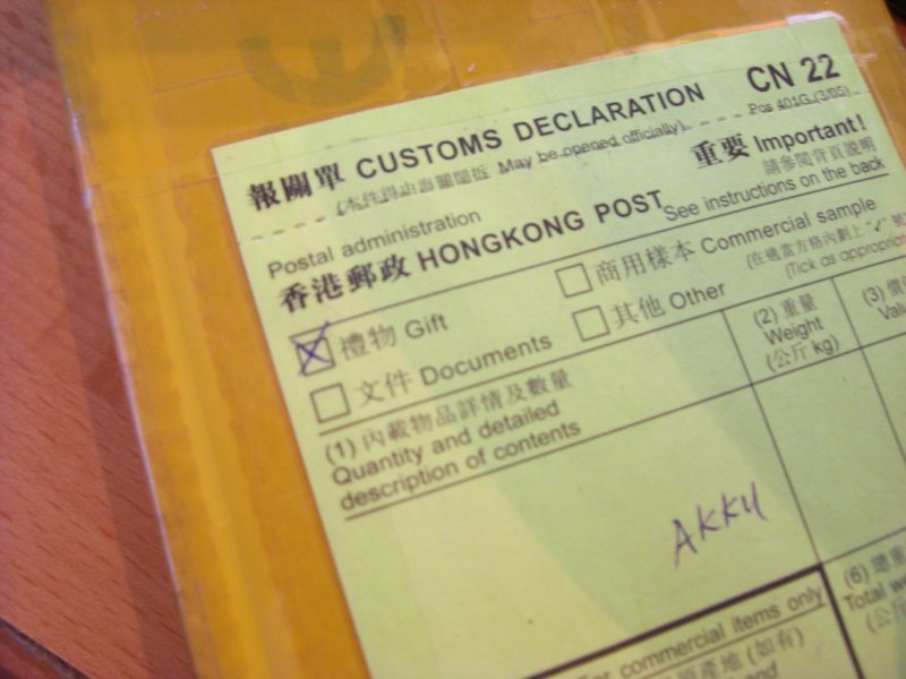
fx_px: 995
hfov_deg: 49.0
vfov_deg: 37.7
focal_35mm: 38
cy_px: 340
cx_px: 453
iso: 200
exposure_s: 1/2.5
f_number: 2.7
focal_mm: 6.2
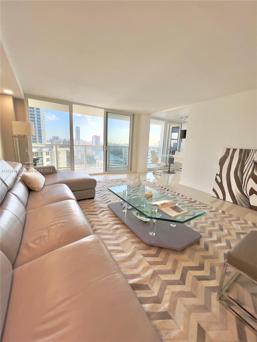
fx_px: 129
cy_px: 171
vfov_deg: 106.2
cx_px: 128
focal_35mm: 13
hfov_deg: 89.9
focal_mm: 1.57
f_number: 1.8
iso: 32
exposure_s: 1/121
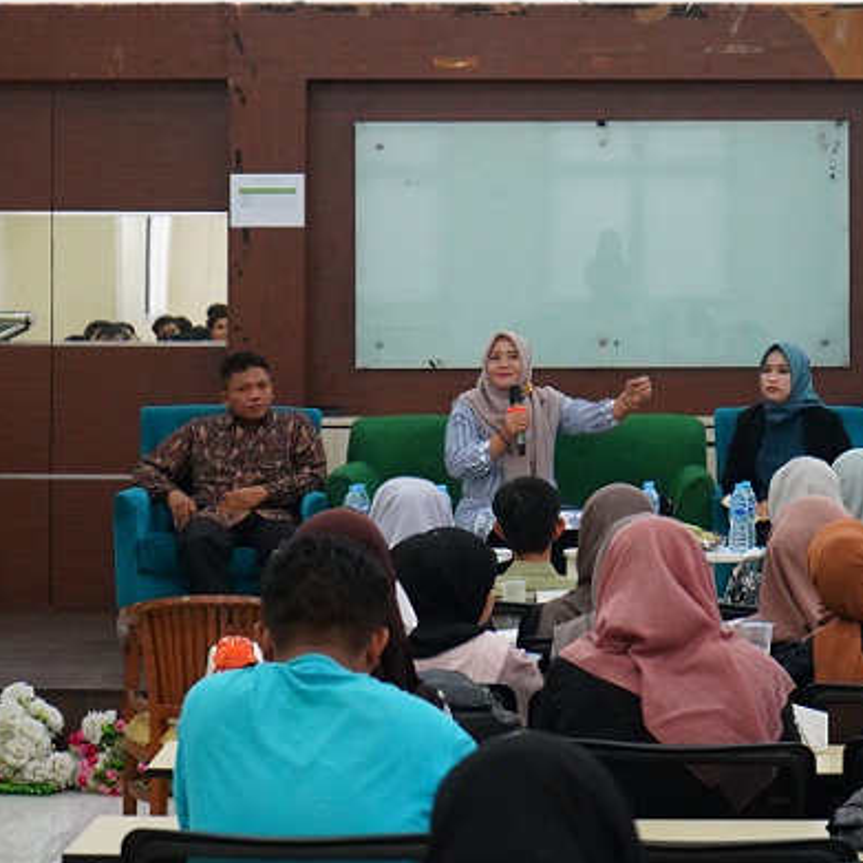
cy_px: 241
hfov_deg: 12.7
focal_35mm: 137
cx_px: 512
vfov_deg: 12.7
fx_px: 3864
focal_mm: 70
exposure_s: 1/100
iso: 8000
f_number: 5.6
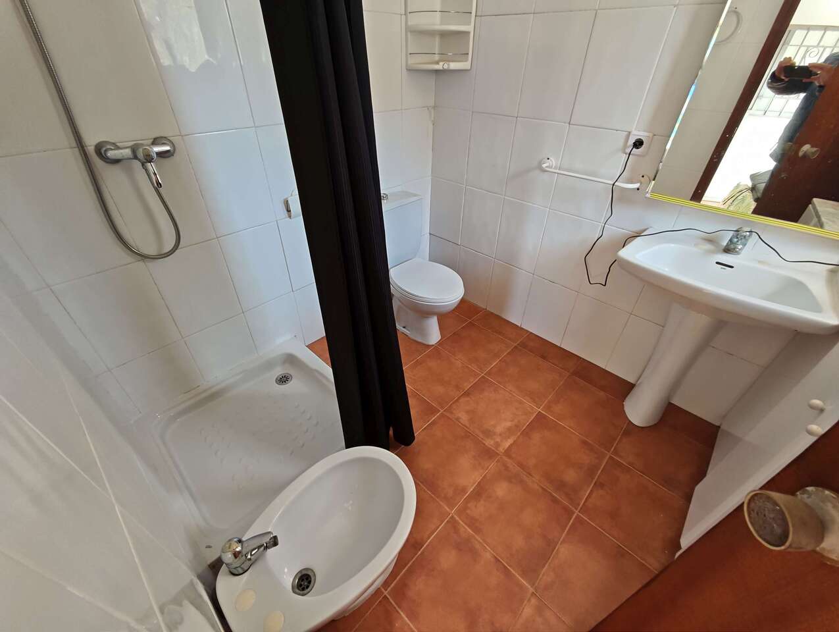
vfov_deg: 85.8
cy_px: 316
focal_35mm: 14
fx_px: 340
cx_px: 420
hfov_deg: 102.0
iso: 250
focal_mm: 2.16
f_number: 2.2
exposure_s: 1/50
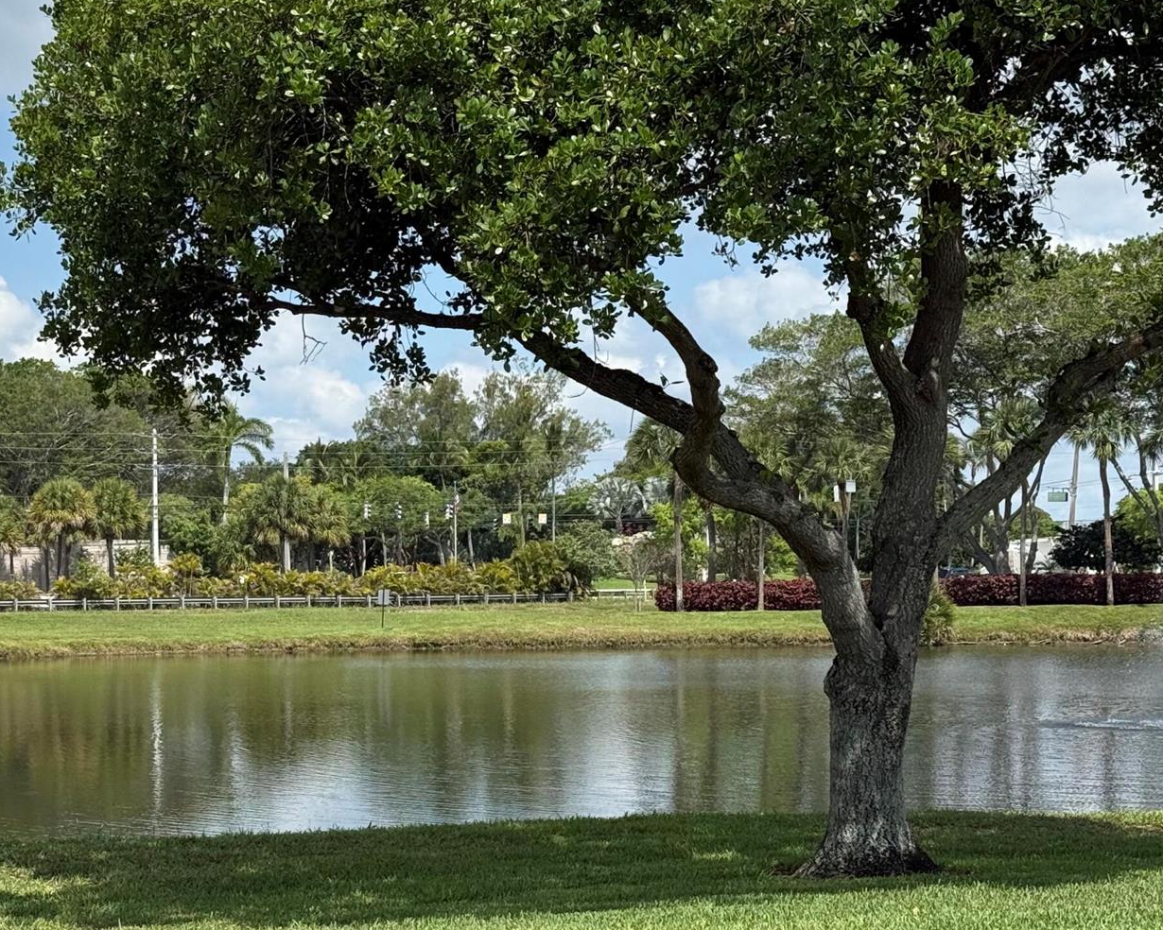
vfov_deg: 19.6
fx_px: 2685
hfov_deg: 24.3
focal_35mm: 78
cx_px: 338
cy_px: 562
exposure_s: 1/5587
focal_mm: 6.76
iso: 80
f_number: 1.78
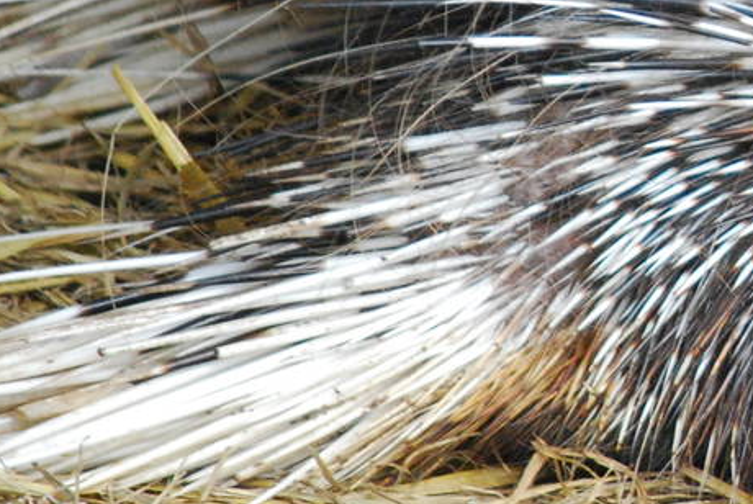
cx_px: 1118
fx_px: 19666
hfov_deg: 2.2
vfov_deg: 1.5
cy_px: -29
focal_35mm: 939
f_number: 5.6
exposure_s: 1/400
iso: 1600
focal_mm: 180
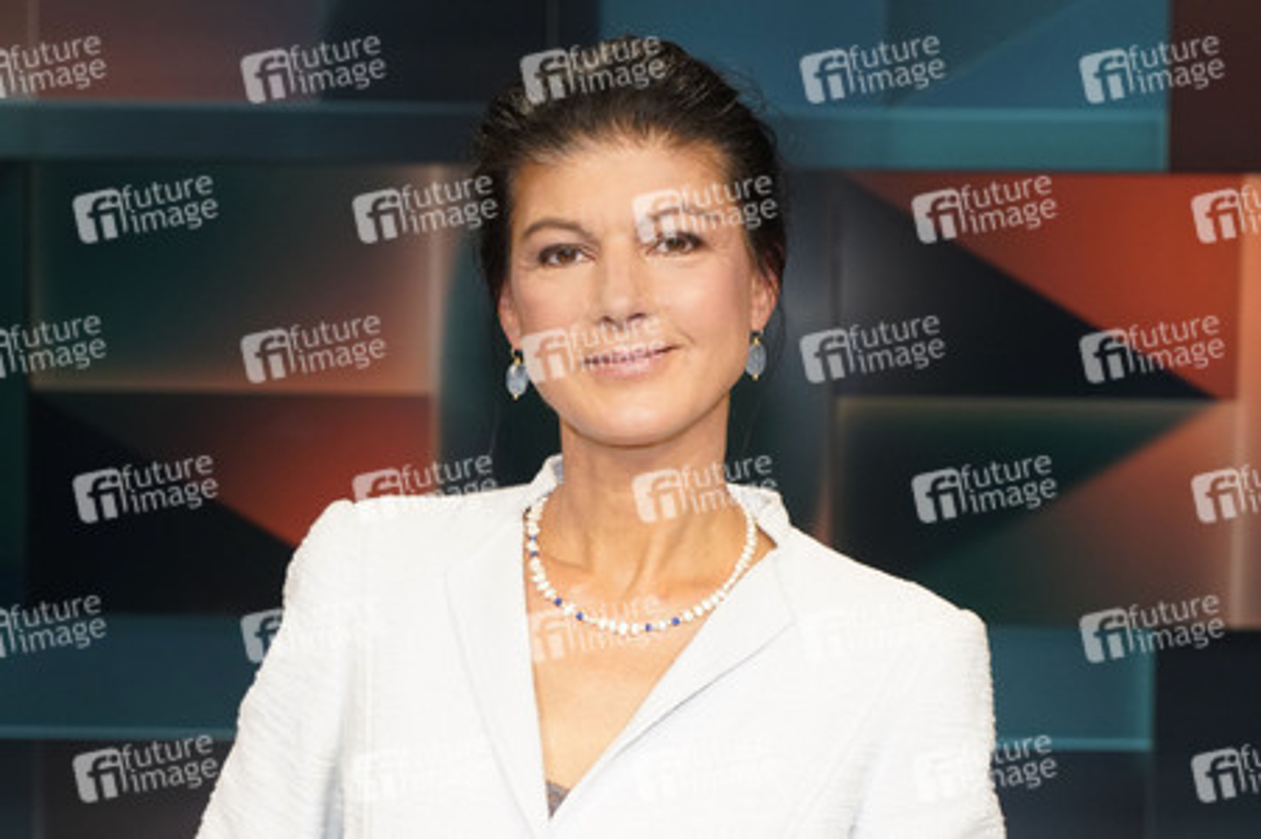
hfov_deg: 39.6
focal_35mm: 50
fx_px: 1750
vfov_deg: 27.0
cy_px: 420
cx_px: 630
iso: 2000
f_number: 5
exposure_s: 1/160
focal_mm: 50
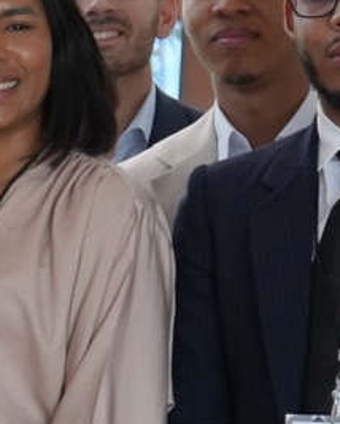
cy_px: 570
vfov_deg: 5.9
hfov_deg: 4.5
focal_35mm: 324
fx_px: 4071
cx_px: -783
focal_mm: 40
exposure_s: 1/160
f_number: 4
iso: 1000
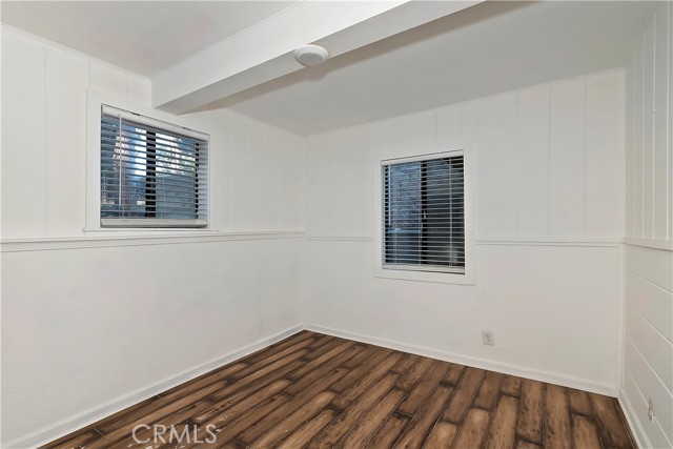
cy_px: 224
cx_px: 336
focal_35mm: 15
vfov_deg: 77.4
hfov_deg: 100.4
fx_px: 280
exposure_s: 1/30
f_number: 8
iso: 400
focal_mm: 10
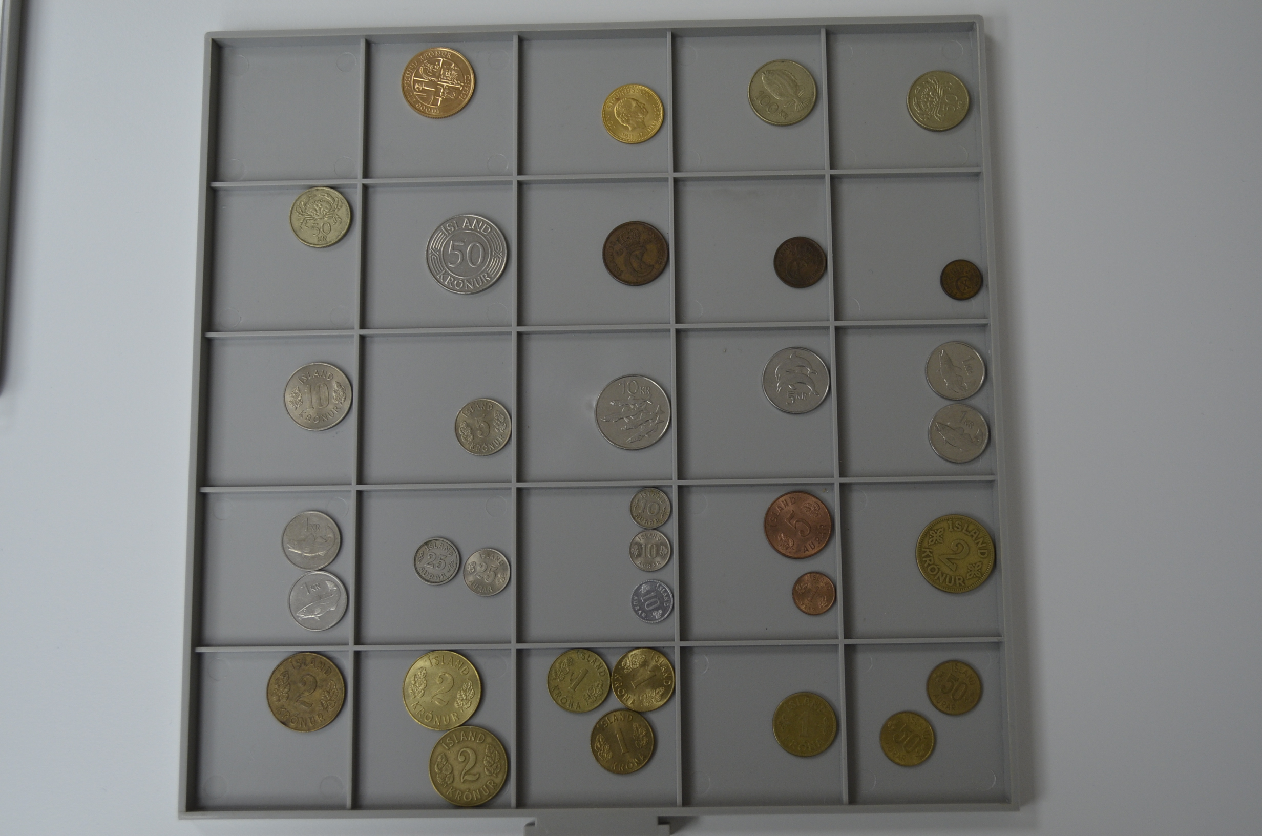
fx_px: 1679
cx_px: 631
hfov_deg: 41.2
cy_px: 418
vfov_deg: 28.0
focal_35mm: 48
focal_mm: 32
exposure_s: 1/80
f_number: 4.8
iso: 400
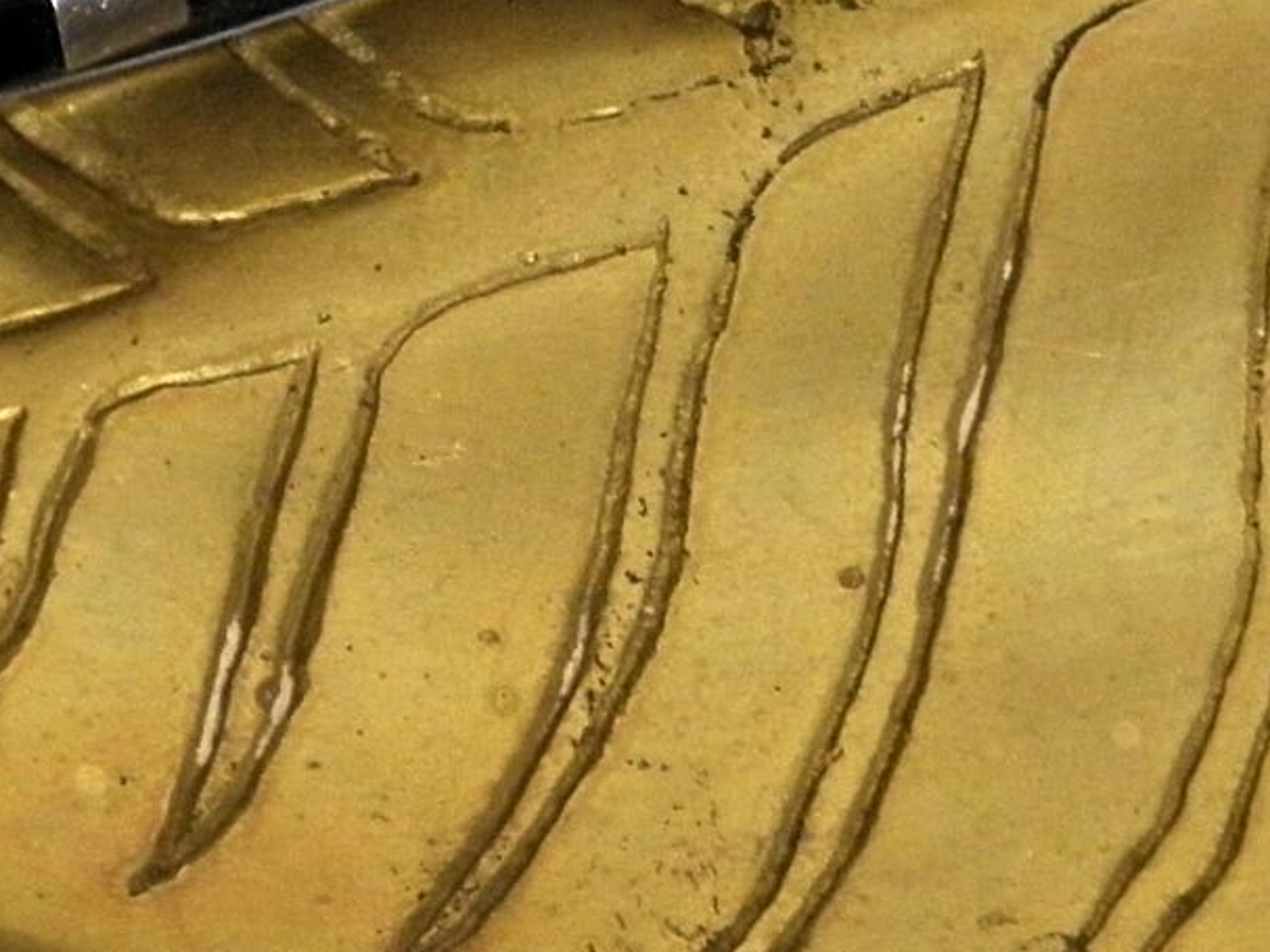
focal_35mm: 249
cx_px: 1073
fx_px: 9134
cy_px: -38
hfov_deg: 7.9
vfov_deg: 5.9
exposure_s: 1/20
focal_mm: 10.6
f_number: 4.1
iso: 200
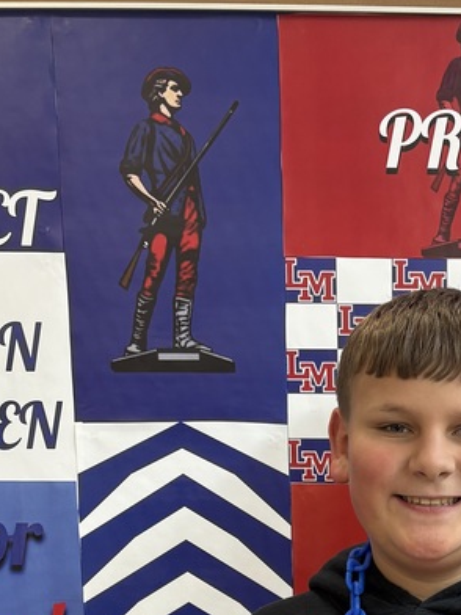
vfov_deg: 25.6
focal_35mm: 68
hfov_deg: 21.0
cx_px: 442
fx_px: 1207
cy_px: 739
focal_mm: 5.96
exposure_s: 1/60
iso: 80
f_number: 1.6
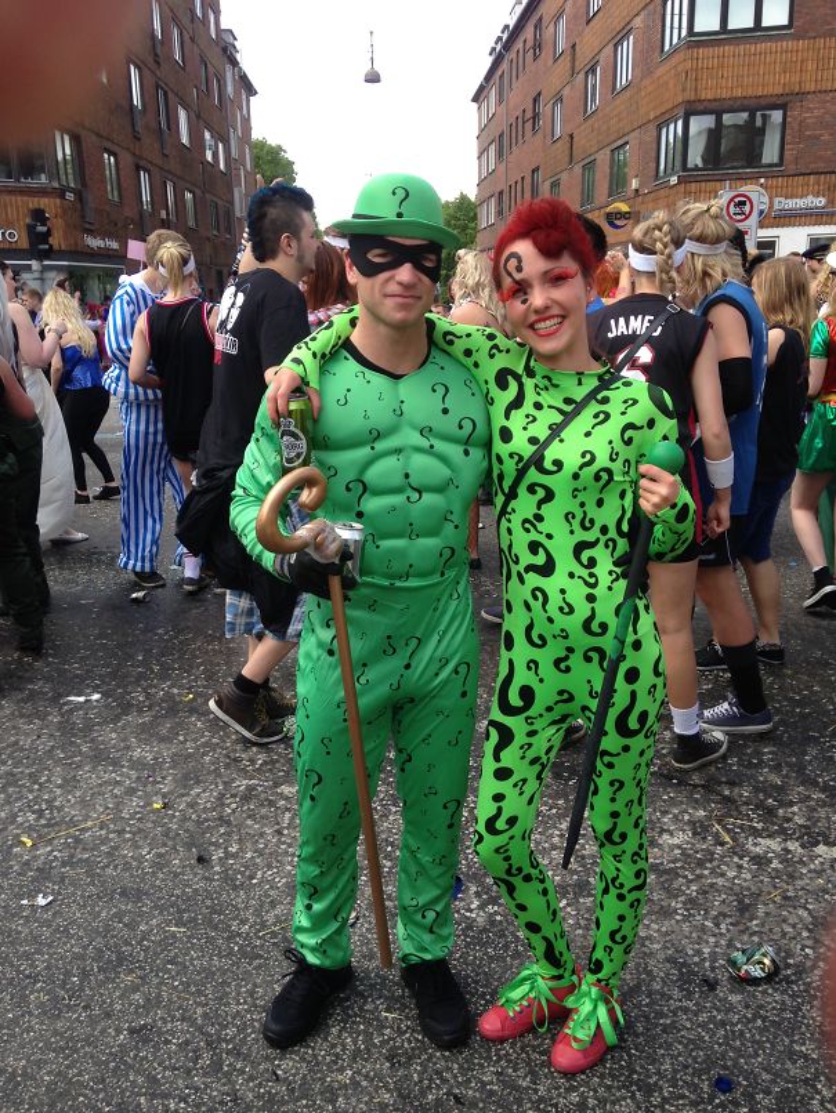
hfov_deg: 43.0
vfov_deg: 55.3
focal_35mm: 33
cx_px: 418
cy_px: 556
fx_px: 1062
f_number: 2.4
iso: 50
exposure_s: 1/452
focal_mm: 4.12
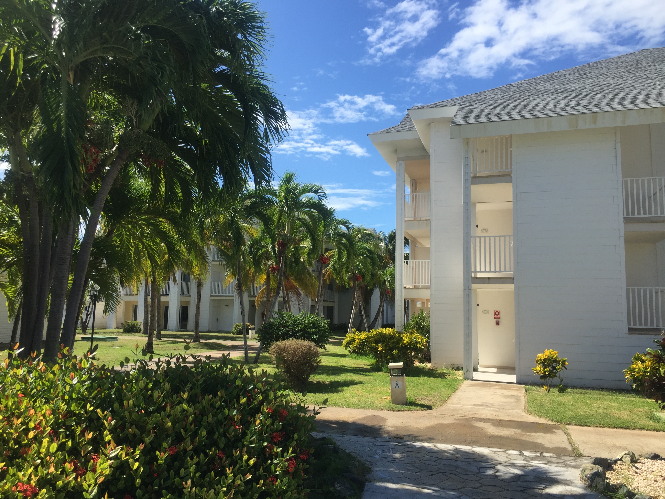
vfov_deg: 48.2
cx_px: 332
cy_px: 250
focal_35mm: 29
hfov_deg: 61.7
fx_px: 557
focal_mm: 4.15
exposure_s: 1/1799
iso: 32
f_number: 2.2
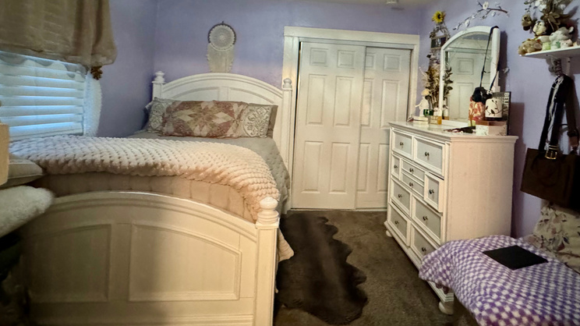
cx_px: 331
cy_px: 106
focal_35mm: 21
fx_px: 323
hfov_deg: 83.4
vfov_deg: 52.4
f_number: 2.2
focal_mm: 2.22
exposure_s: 1/40
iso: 1000
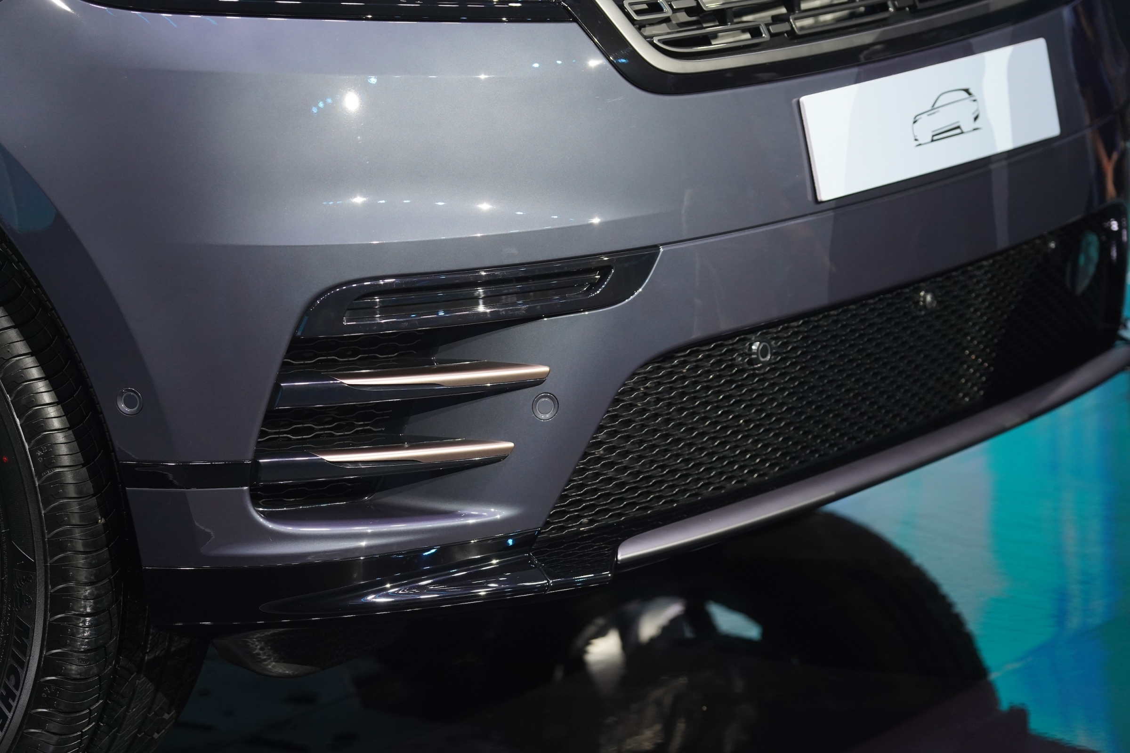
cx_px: 565
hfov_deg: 16.7
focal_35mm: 123
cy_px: 376
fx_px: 3861
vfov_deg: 11.1
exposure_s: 1/250
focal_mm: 123
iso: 1600
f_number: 4
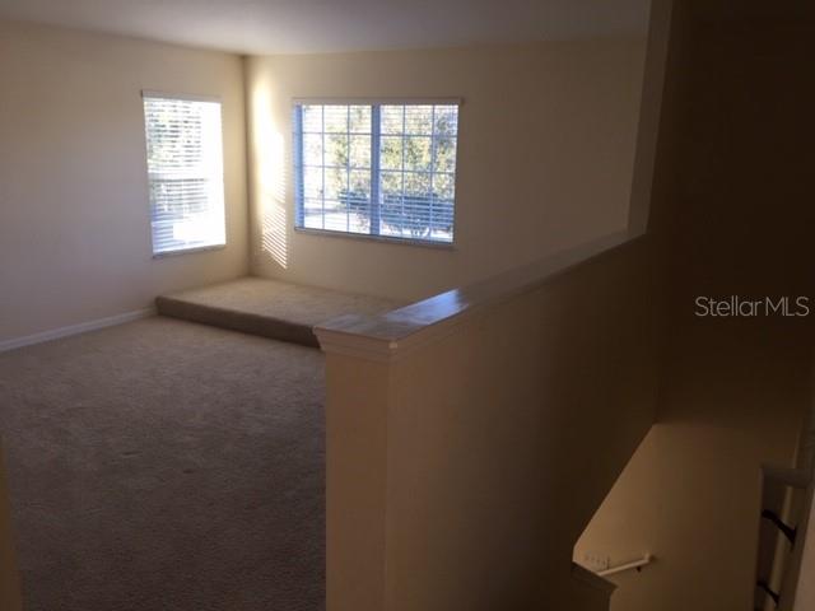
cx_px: 408
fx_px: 683
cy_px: 306
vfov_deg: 48.2
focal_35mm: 29
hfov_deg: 61.7
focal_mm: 4.15
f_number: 2.2
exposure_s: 1/60
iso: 32
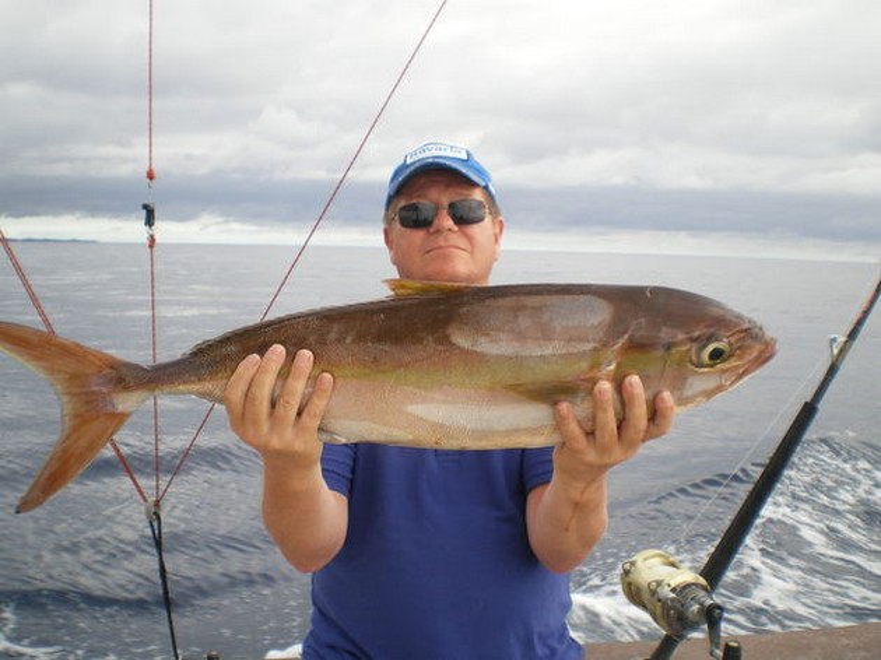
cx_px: 440
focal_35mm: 36
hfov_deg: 51.4
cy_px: 330
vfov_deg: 39.6
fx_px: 916
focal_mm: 6.3
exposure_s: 1/160
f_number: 4.6
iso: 50
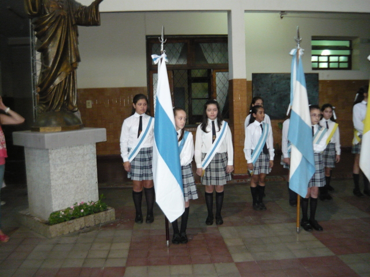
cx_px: 185
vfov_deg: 42.9
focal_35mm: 33
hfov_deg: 55.4
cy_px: 138
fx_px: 353
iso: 400
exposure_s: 1/30
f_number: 2.8
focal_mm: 5.5
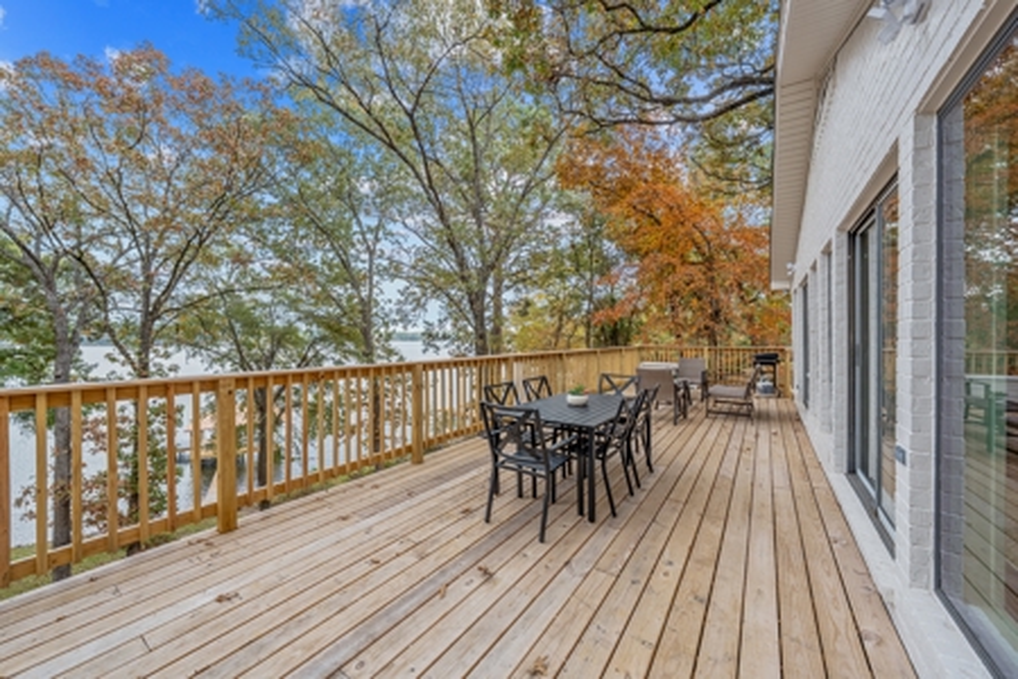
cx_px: 509
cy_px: 340
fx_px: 396
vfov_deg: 81.2
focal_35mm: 14
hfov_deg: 104.3
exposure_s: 1/200
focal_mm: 14
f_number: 8
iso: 800
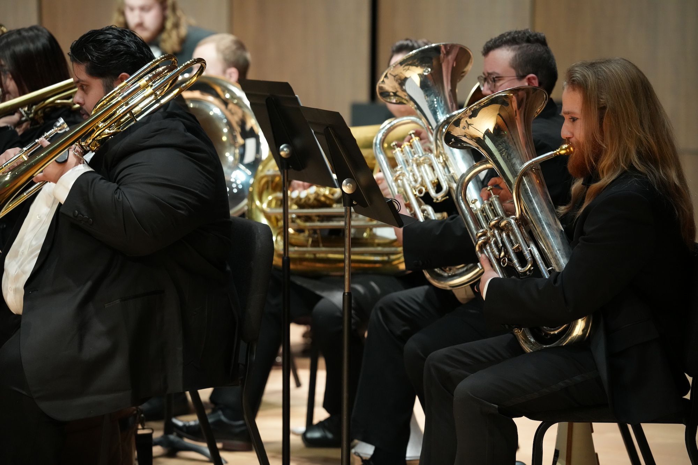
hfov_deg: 14.8
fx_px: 2691
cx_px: 349
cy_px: 232
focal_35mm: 139
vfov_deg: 9.9
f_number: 3.5
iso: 3200
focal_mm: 138.8
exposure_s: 1/320
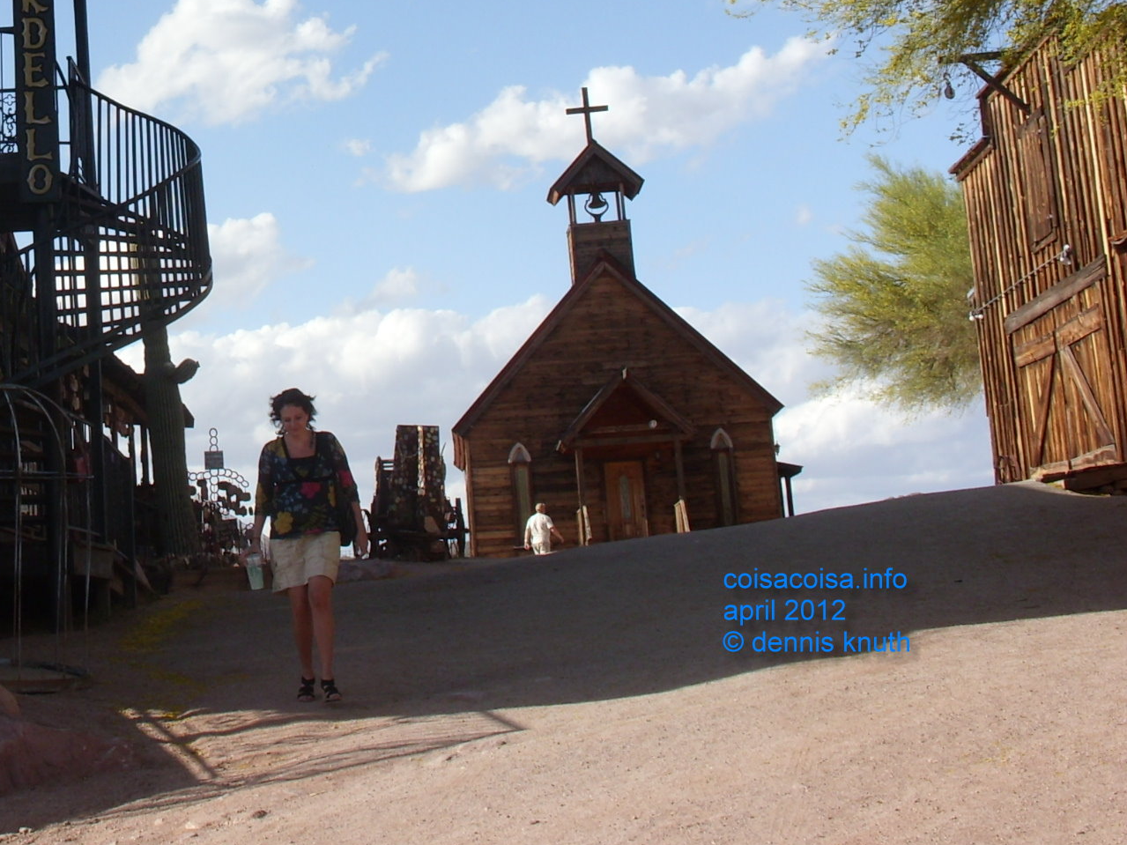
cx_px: -14
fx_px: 2507
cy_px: 12
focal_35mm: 77
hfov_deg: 24.2
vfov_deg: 18.7
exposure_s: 1/337
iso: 50
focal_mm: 6.3
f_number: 4.9
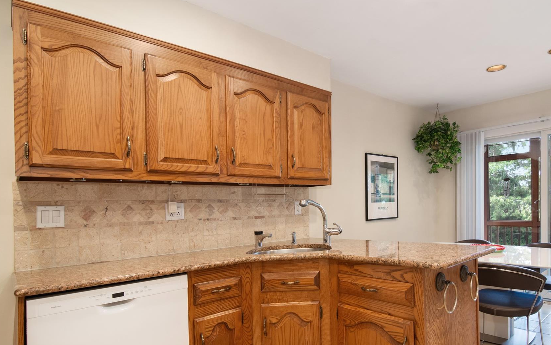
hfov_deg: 82.2
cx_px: 334
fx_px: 310
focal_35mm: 21
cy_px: 208
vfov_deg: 57.7
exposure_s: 1/50
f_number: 8
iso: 640
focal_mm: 11
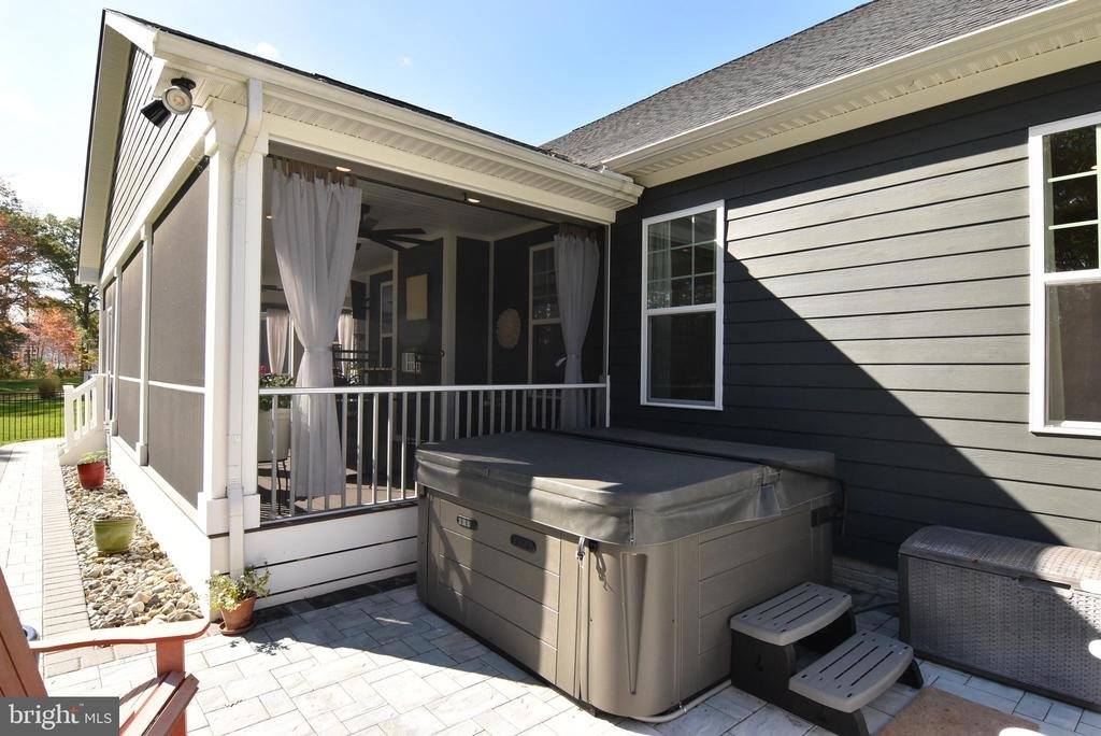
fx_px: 551
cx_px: 550
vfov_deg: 67.5
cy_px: 368
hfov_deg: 90.0
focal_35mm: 18
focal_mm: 12
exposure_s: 1/500
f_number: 11
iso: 800
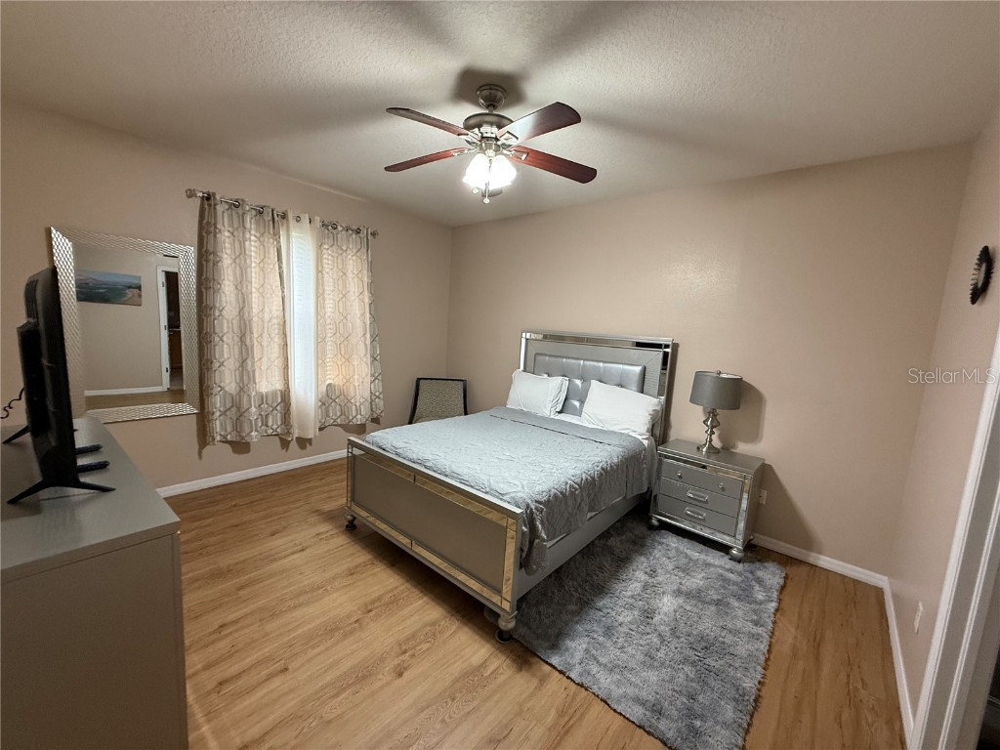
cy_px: 375
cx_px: 500
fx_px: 404
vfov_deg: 85.7
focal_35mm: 14
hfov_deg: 102.1
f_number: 2.2
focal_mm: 2.22
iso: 250
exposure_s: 1/60
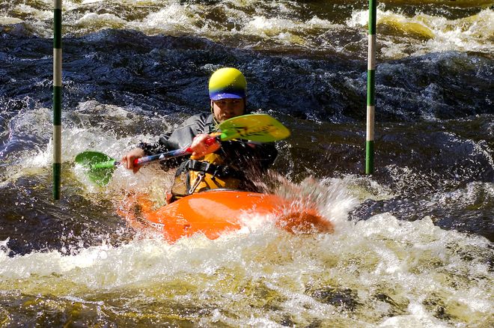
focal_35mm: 75
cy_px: 164
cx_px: 247
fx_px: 1028
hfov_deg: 27.0
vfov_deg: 18.1
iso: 200
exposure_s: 1/350
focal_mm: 50
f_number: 8
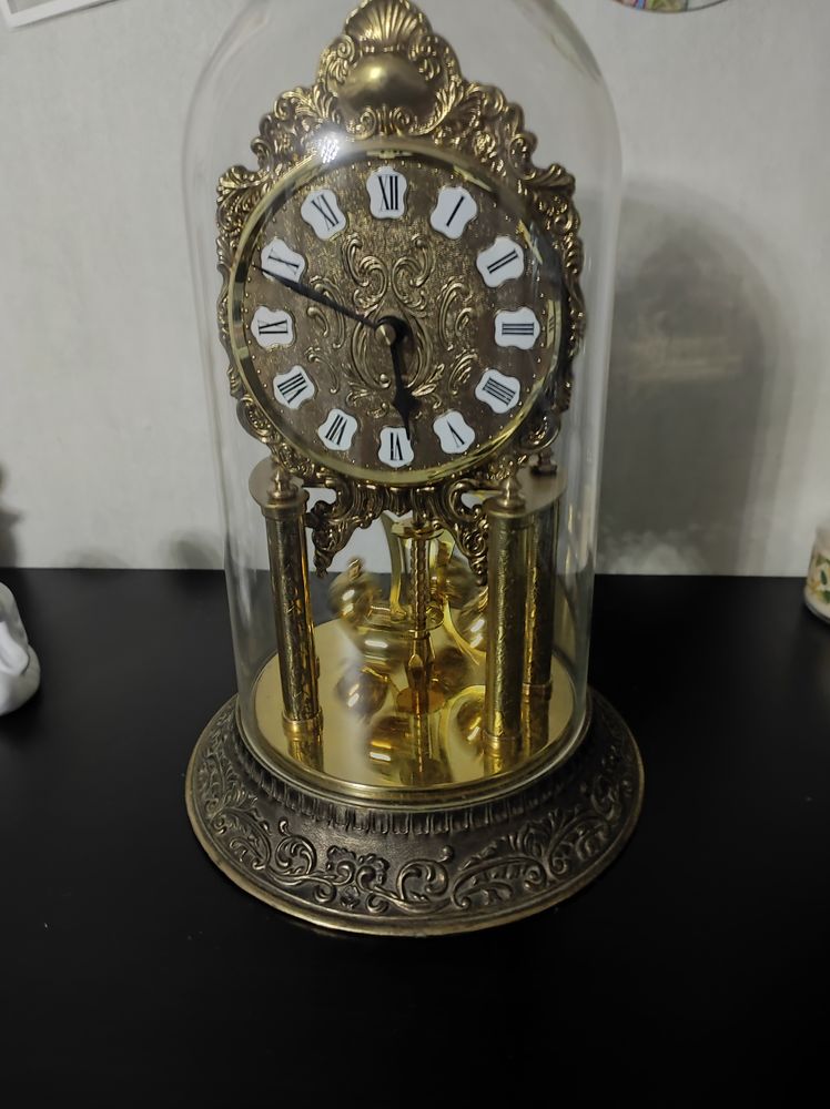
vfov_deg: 69.4
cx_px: 415
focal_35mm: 25
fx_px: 801
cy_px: 554
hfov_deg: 54.8
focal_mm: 4.7
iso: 1475
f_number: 1.79
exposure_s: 1/10
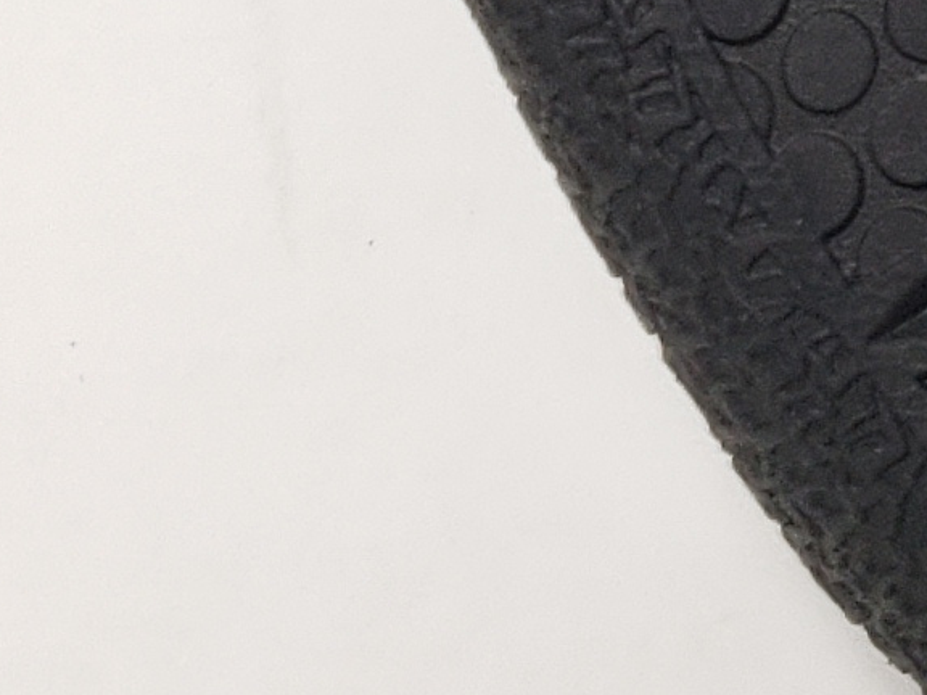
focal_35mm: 182
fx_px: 4874
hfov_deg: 9.4
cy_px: -1491
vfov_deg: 7.1
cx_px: 2371
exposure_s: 1/291
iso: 50
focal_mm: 4.3
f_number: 1.5
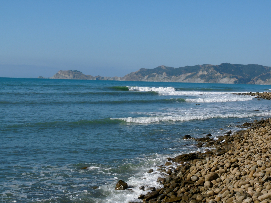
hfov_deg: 26.0
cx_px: 136
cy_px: 102
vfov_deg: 19.6
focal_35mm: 75
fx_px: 587
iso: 100
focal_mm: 13.3
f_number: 8
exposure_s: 1/400
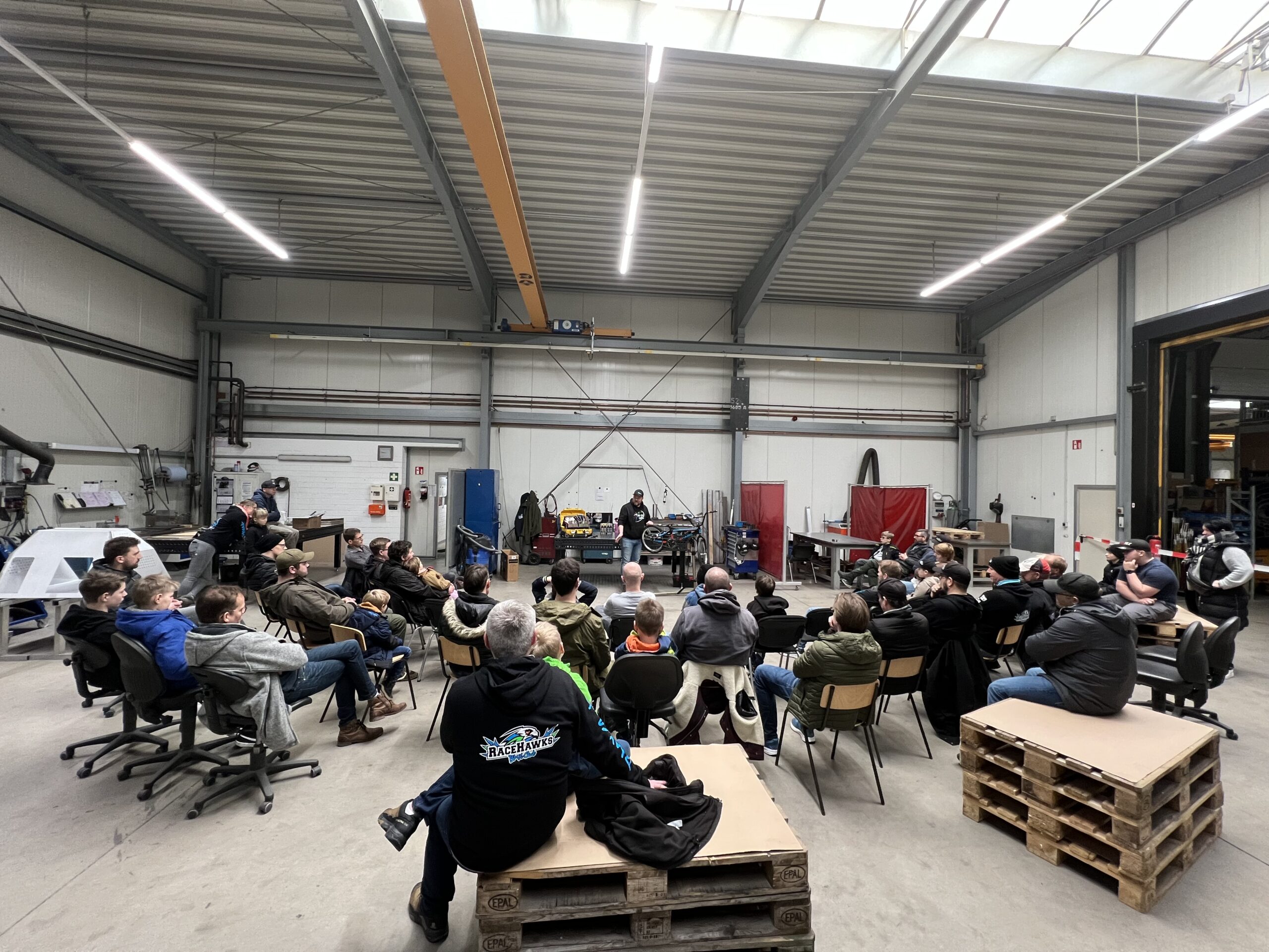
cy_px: 476
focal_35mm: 13
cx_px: 634
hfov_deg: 106.2
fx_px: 477
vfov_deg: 89.9
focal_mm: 1.57
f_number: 1.8
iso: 250
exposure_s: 1/75
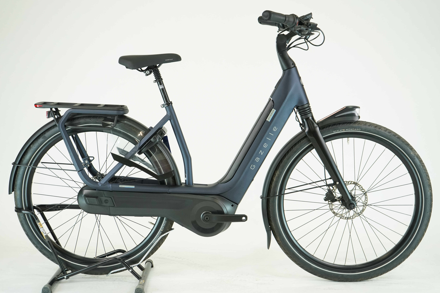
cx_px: 220
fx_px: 660
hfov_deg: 36.9
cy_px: 146
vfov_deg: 25.1
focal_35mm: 54
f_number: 5.6
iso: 1600
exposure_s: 1/200
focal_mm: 54
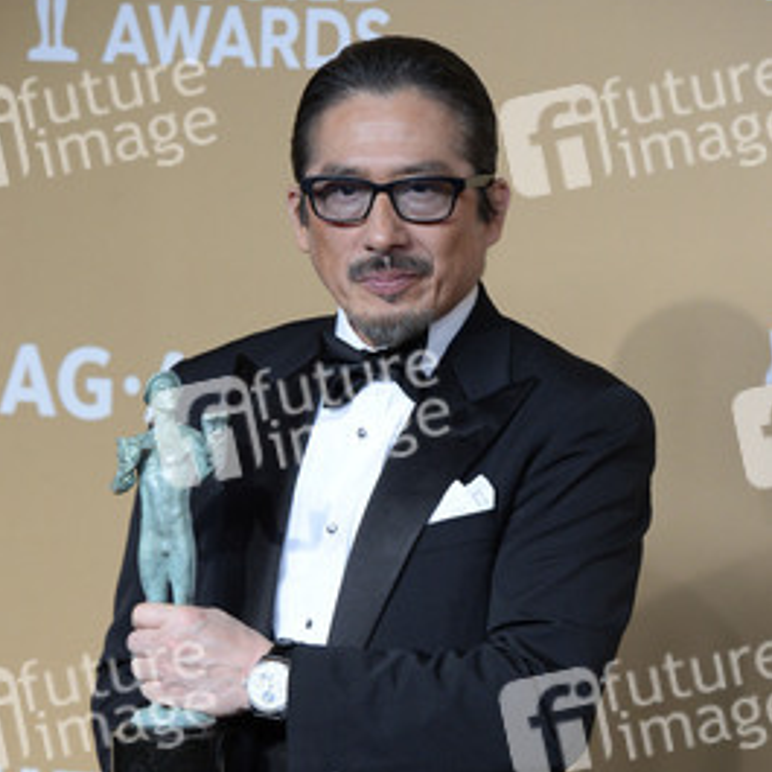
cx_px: 386
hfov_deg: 8.3
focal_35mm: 212
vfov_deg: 8.2
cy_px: 565
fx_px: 5349
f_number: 6.3
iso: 2500
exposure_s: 1/250
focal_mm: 165
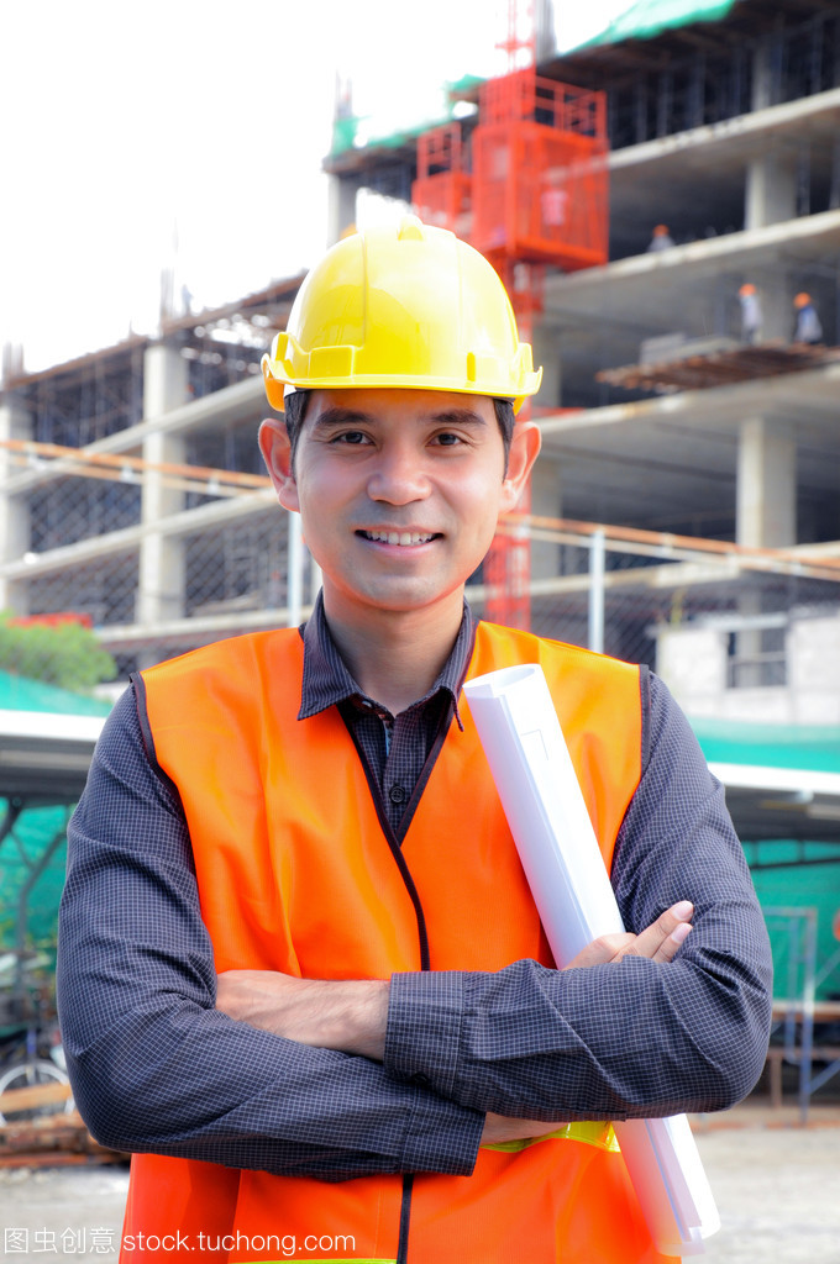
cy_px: 632
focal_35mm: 87
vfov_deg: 23.4
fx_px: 3053
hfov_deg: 15.7
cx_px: 420
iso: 400
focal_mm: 58
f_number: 8
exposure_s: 1/80
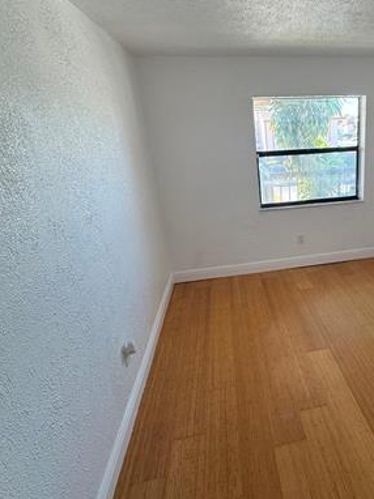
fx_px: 317
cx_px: 292
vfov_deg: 76.2
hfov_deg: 57.1
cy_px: 226
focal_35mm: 22
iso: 100
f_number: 2.2
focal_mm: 2.22
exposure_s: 1/120
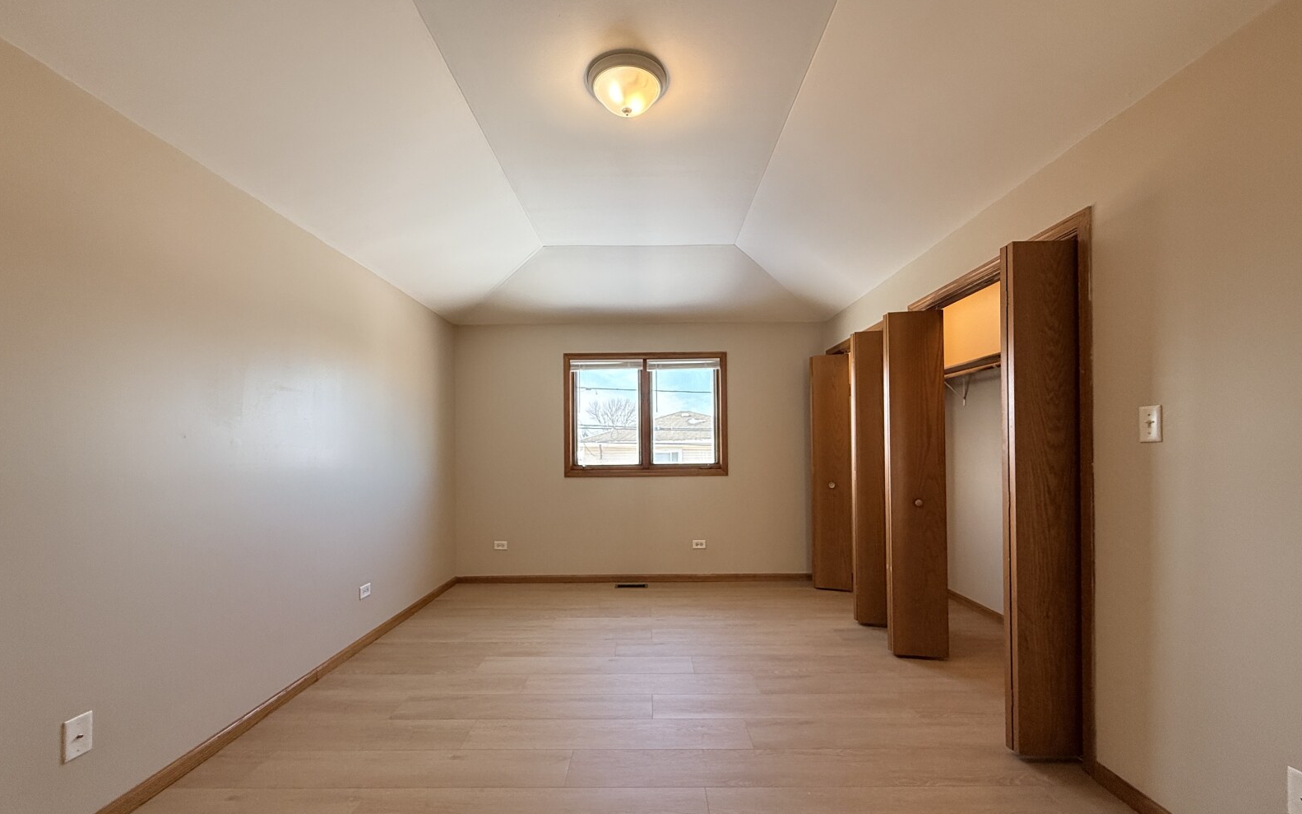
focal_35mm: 15
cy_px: 444
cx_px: 649
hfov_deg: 101.5
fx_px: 532
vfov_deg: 74.6
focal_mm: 2.22
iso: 160
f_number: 2.2
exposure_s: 1/120
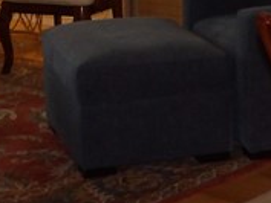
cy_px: -128
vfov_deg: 10.2
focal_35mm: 139
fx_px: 1089
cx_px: 274
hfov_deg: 14.0
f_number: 3.2
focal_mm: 4.3
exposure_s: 1/33
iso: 200
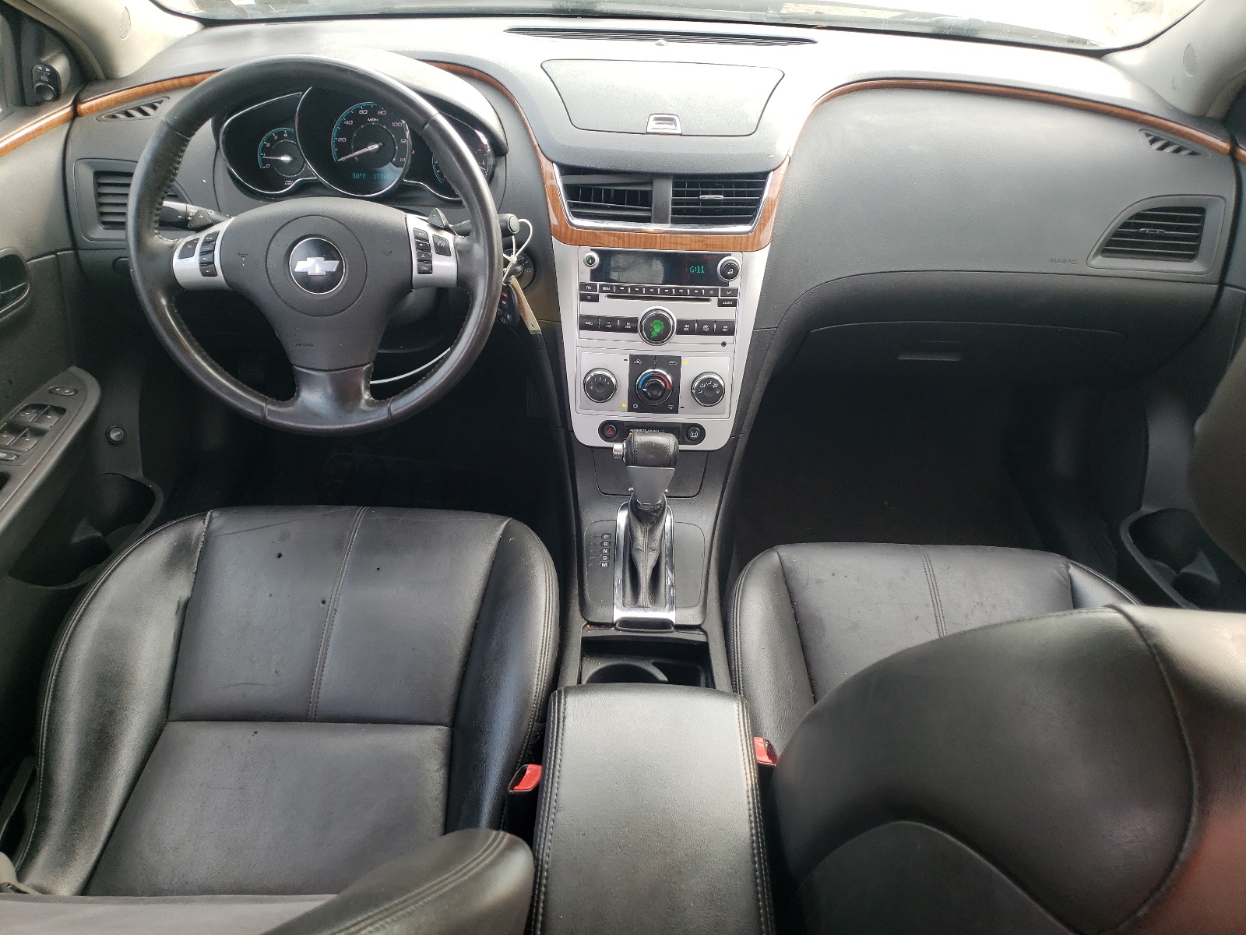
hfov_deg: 67.3
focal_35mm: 26
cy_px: 468
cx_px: 623
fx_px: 936
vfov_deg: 53.1
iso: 50
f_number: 1.5
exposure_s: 1/120
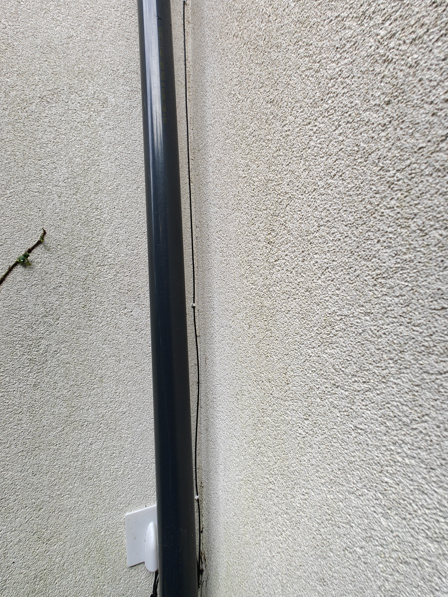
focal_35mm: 15
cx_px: 211
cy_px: 298
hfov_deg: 81.7
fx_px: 259
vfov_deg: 98.2
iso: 64
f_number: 2.2
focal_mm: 2.59
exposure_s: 1/133
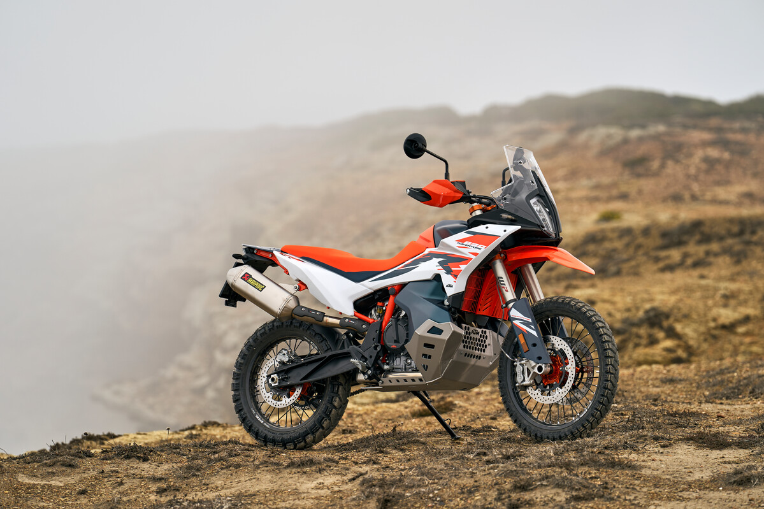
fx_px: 4244
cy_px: 254
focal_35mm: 200
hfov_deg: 10.3
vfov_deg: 6.9
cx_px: 382
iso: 50
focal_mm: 200
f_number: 4
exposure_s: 1/640
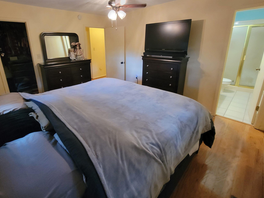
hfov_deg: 94.2
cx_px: 118
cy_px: 81
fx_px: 122
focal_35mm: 16
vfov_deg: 77.4
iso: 640
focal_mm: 2.2
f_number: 2.2
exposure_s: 1/30
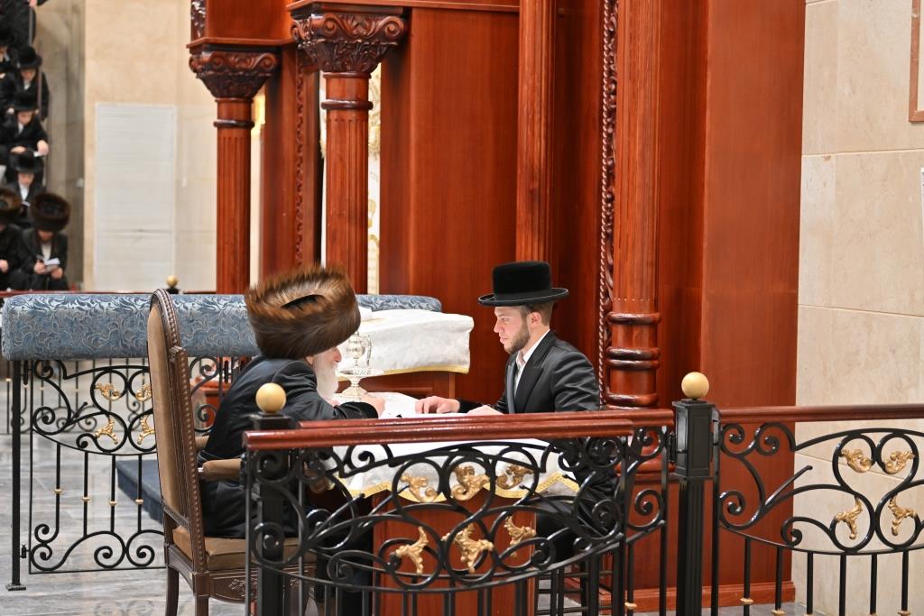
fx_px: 1797
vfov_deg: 19.5
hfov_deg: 28.8
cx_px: 462
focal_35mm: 70
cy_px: 308
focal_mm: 70
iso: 500
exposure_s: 1/250
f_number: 2.8
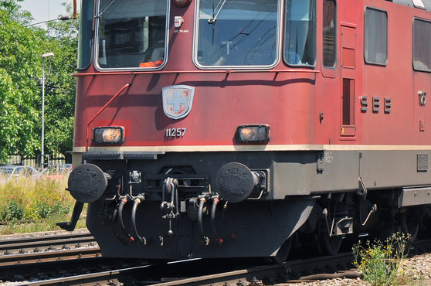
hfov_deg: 9.1
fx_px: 2701
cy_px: 24
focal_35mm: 226
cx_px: 321
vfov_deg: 6.0
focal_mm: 70
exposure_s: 1/1000
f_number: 5.6
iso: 250
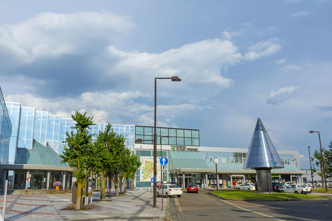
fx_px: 304
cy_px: 110
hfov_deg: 57.2
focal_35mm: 33
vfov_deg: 40.0
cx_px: 166
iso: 100
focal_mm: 22
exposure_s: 1/640
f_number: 8
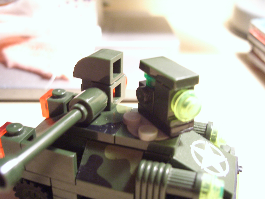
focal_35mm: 39
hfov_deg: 47.9
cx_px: 132
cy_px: 100
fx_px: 299
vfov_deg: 36.8
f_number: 2.8
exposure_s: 1/20
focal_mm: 8
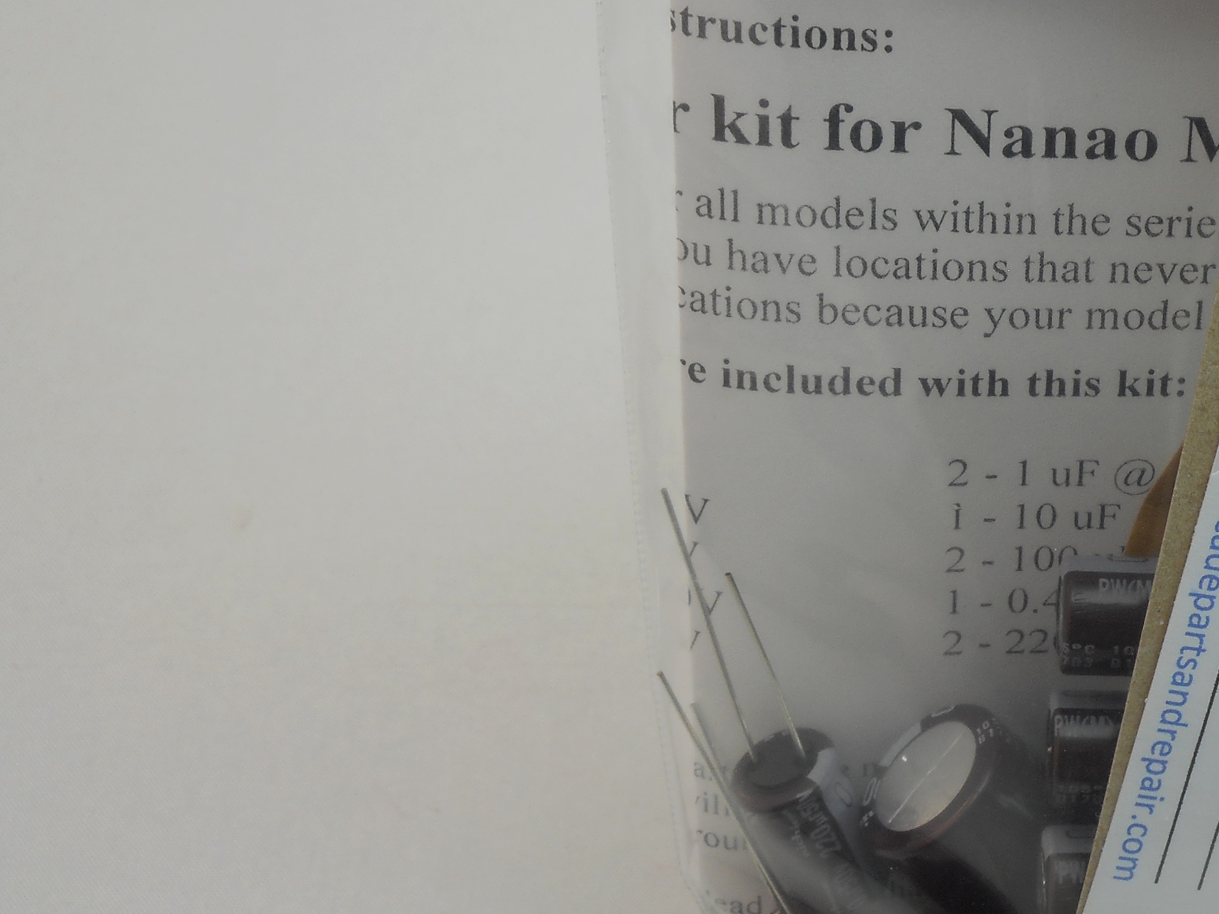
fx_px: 3487
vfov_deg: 14.9
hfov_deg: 19.4
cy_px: 399
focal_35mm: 99
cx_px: 1166
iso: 80
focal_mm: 9.1
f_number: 4.9
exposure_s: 1/30
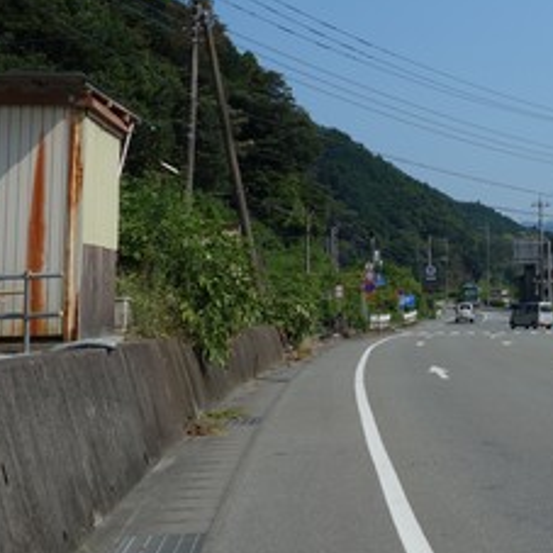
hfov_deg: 24.9
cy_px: 99
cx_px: 512
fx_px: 1211
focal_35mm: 67
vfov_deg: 25.2
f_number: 5.6
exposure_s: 1/800
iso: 125
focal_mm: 10.4
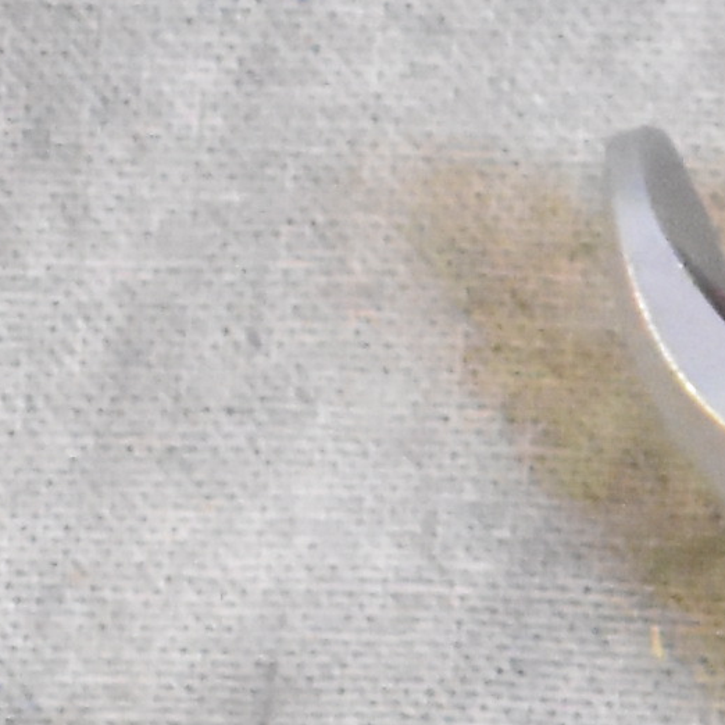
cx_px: 3046
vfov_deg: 3.8
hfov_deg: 3.6
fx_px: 10755
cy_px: 1894
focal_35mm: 454
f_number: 4.2
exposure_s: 1/125
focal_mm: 31
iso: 9000
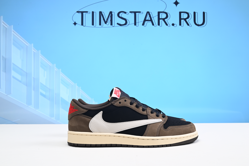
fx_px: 284
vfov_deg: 32.7
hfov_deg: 47.4
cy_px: 83
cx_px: 124
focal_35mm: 41
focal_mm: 41
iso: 100
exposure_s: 1/2
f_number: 16
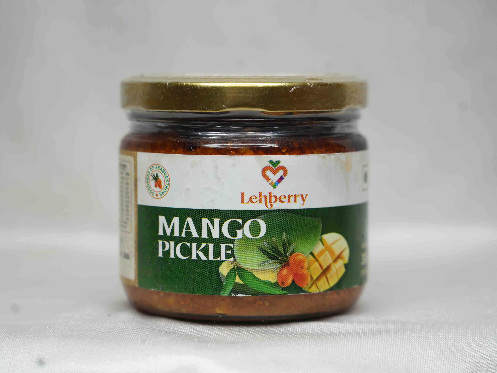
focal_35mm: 114
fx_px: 1637
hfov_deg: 17.3
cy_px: 186
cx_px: 230
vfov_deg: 13.0
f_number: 5
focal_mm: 105
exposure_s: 1/80
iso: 250
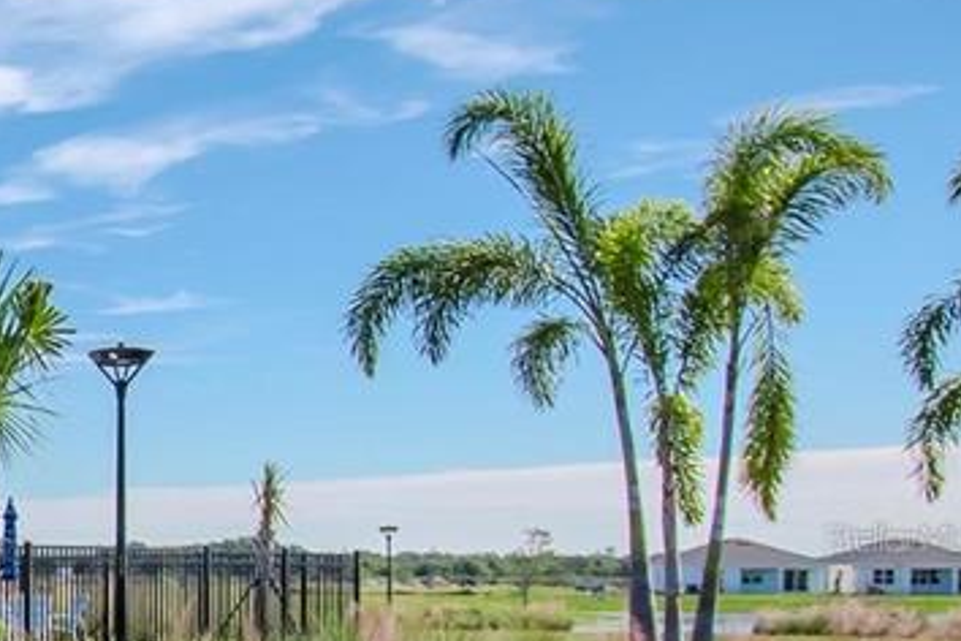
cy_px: 538
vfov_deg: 23.6
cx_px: -402
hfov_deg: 27.2
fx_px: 1507
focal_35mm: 56
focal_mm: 13
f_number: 6.3
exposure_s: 1/4000
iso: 800
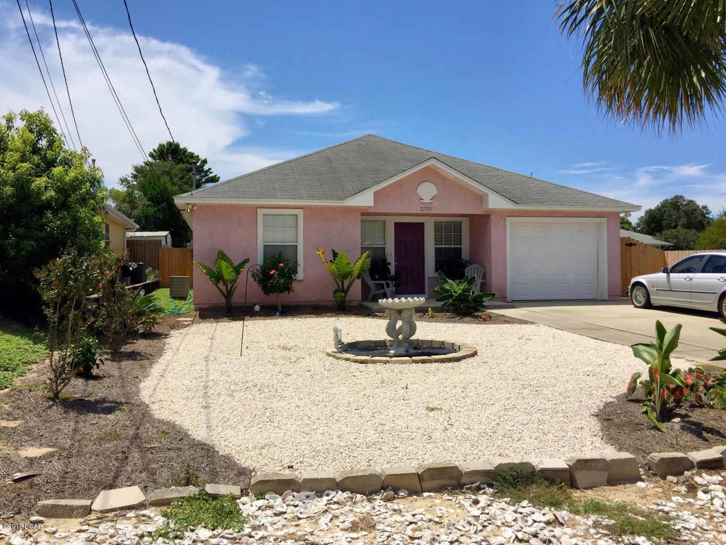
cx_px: 363
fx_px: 608
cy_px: 272
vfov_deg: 48.2
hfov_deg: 61.7
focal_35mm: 29
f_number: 2.2
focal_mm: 4.15
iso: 32
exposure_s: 1/4950
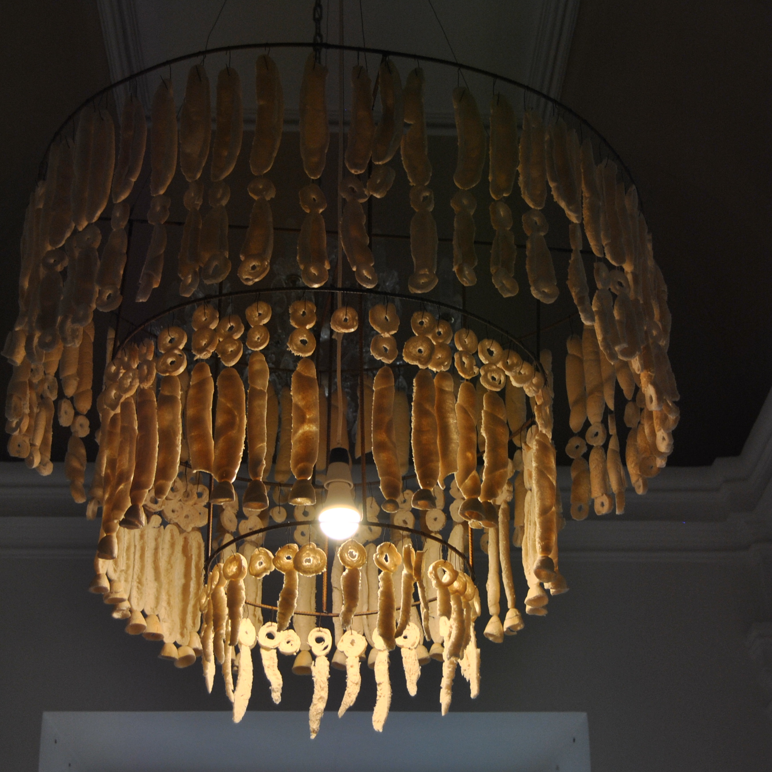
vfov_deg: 25.3
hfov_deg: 25.4
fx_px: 1716
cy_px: 430
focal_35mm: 68
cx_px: 362
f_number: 4.5
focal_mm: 32
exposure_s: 1/50
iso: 200
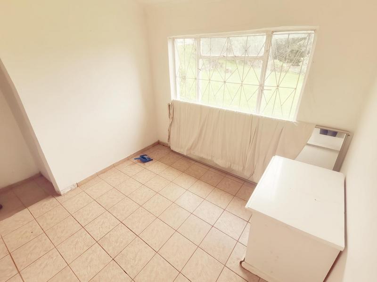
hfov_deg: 91.0
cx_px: 188
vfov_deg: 74.7
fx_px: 185
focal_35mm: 17
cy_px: 141
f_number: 2.4
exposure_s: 1/148
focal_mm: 1.78
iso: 50
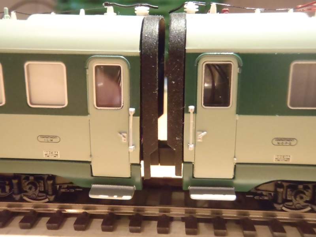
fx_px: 329
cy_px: 118
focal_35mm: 36
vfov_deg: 39.7
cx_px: 158
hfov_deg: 51.4
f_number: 4.1
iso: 800
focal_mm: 6.53
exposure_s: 1/15
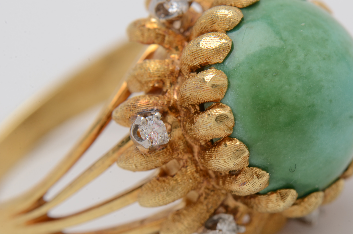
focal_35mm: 128
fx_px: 1248
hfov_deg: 16.1
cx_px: 176
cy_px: 117
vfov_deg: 10.7
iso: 200
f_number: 20
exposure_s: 1/125
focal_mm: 85
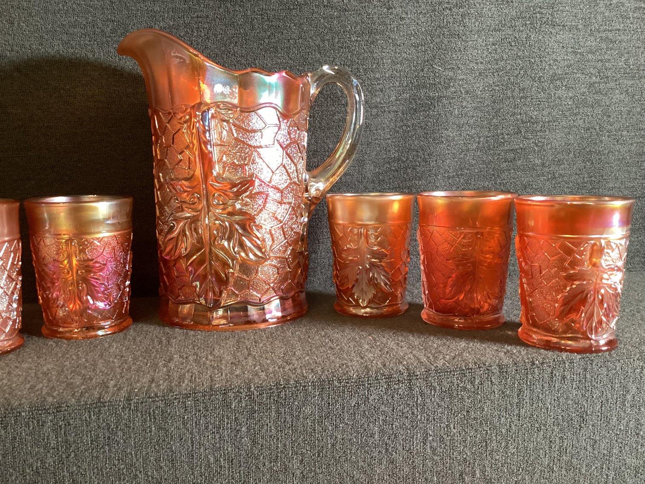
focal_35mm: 31
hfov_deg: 58.3
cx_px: 322
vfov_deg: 45.4
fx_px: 578
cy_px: 242
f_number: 2.4
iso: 320
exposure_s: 1/50
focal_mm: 3.3
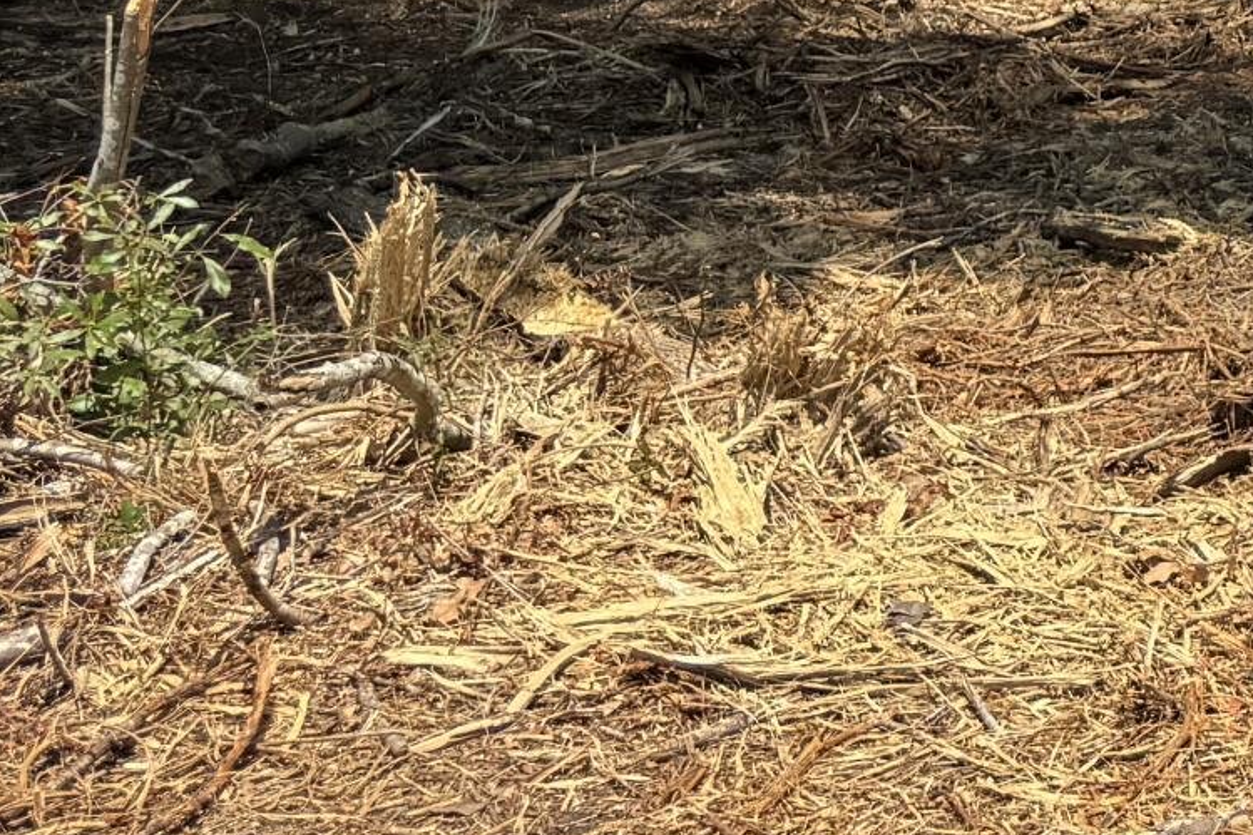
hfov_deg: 17.1
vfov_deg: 12.6
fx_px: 3480
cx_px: 2185
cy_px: -614
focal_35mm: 100
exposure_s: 1/1923
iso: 80
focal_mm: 6.76
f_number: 1.78
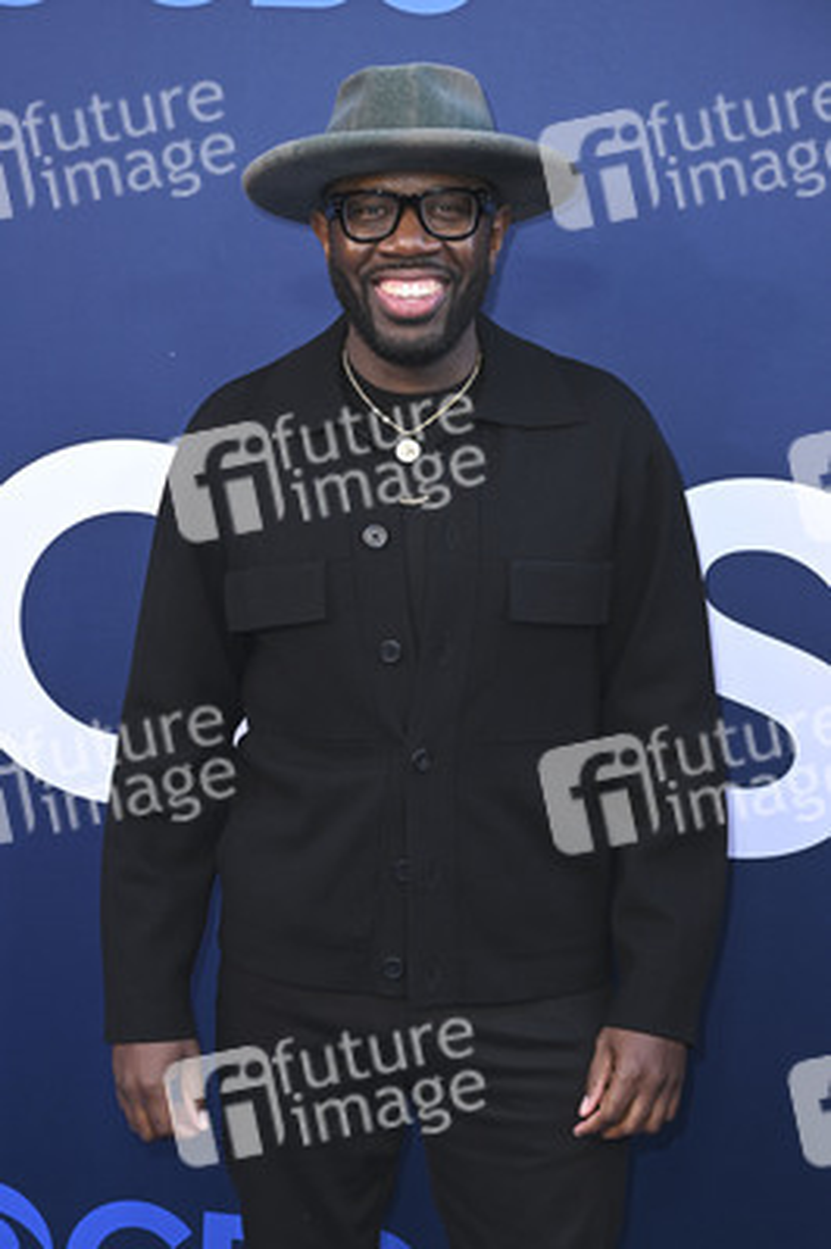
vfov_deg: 32.4
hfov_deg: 21.9
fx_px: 2150
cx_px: 416
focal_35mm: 62
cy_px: 624
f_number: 5.6
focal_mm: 62
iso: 640
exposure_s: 1/200
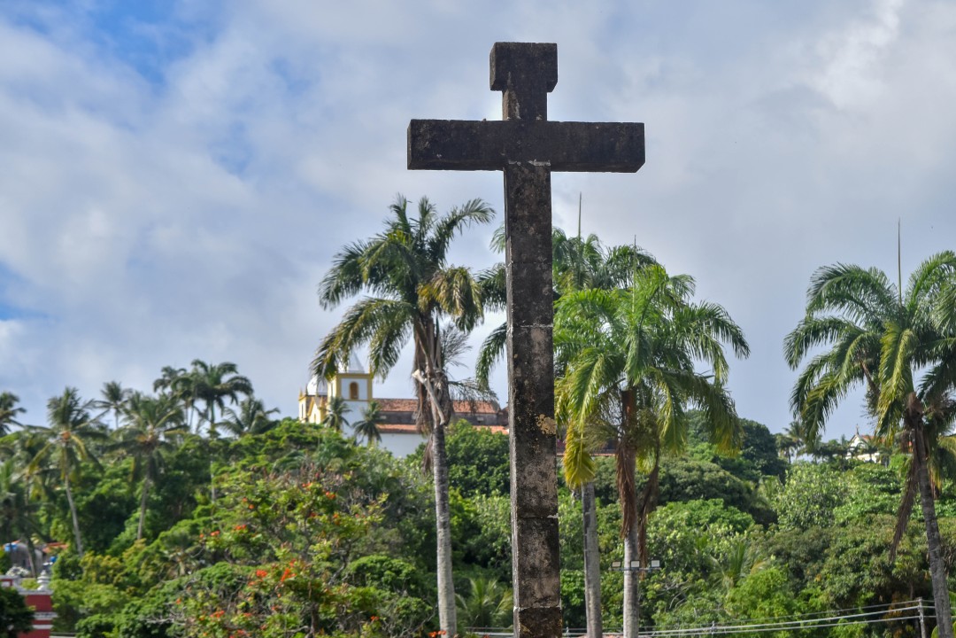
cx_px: 478
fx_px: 1912
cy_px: 319
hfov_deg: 28.1
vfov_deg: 18.9
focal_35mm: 72
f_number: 7.1
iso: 400
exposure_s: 1/1600
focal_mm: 48
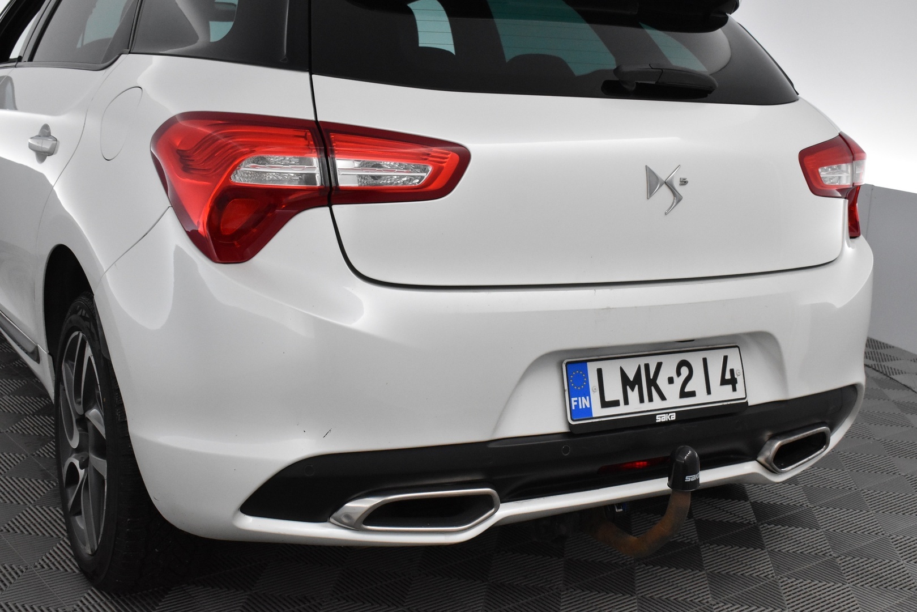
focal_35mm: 45
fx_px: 1146
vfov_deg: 29.9
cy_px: 306
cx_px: 458
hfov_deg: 43.6
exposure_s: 1/160
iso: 3200
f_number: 6.3
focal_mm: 30
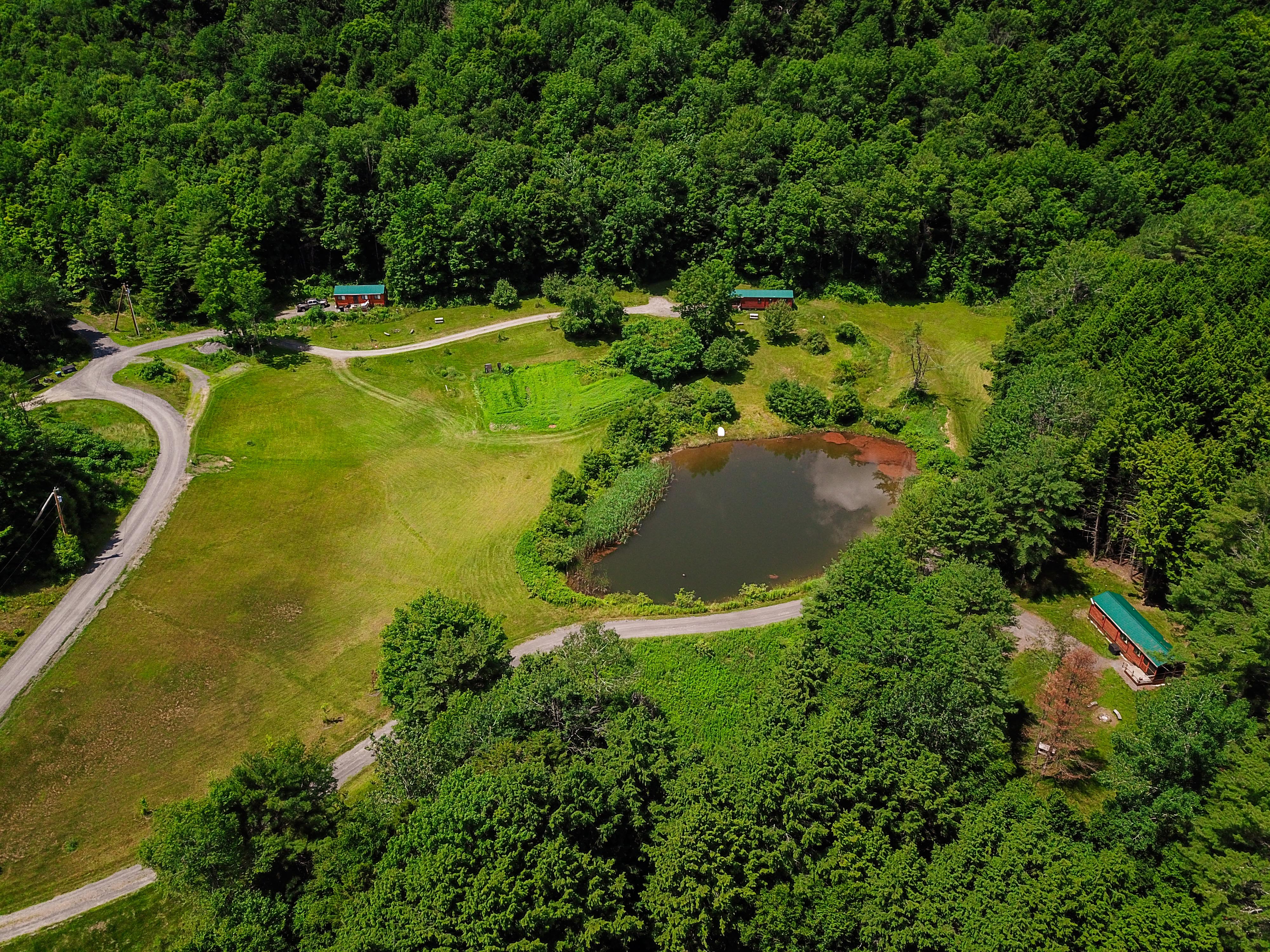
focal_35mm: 26
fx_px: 954
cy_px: 476
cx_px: 635
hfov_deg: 67.3
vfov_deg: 53.1
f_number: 2.2
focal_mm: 4.73
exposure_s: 1/1400
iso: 100
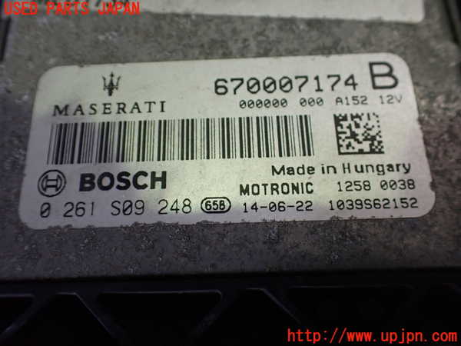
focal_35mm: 30
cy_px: 173
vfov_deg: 46.8
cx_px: 230
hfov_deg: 60.0
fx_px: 400
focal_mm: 5.4
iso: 500
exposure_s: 1/125
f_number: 2.3
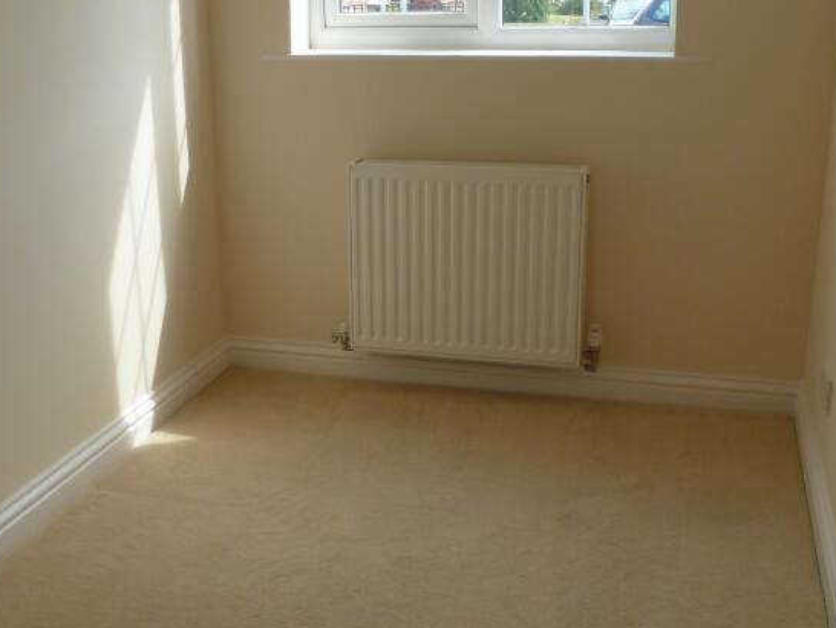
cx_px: 357
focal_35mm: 45
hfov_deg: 42.0
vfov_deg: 32.2
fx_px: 1087
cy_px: 291
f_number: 3.3
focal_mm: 4.3
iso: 100
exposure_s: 1/100
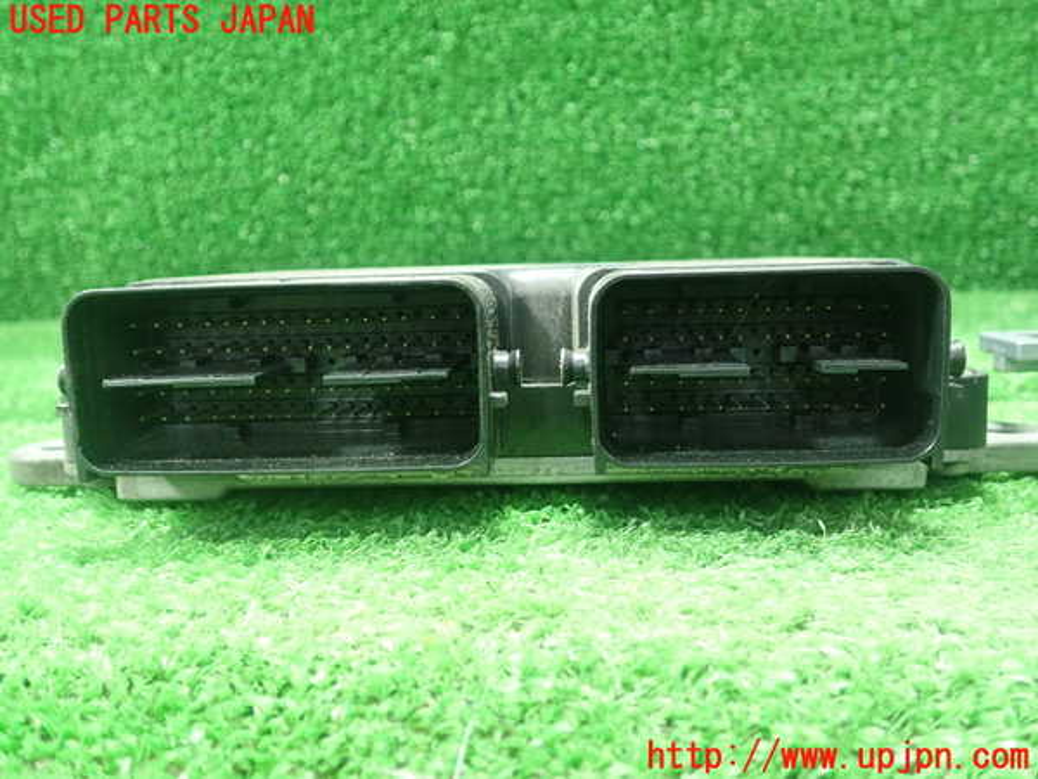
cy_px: 390
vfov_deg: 46.8
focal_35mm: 30
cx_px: 519
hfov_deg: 60.0
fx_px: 900
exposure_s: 1/50
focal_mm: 5.5
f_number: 2.3
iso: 800
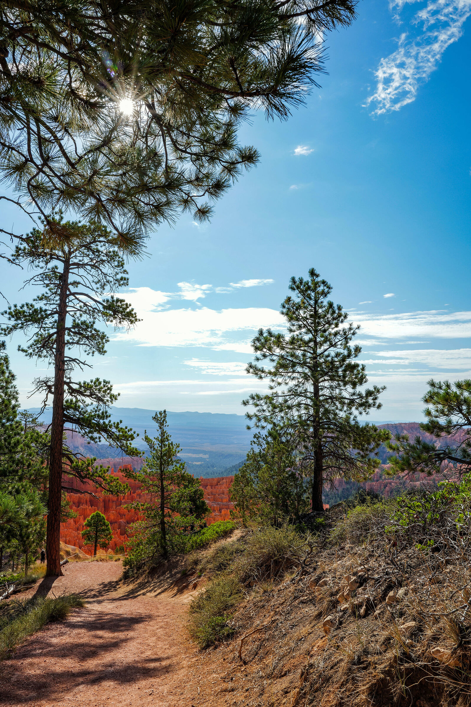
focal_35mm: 28
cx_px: 236
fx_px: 550
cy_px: 354
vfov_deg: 65.5
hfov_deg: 46.3
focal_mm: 28
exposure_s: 1/80
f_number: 16
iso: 100
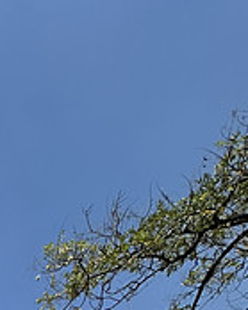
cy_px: 556
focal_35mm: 63
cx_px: -273
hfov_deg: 16.7
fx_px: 579
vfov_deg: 20.8
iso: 50
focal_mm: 2.22
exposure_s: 1/2257
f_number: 2.2
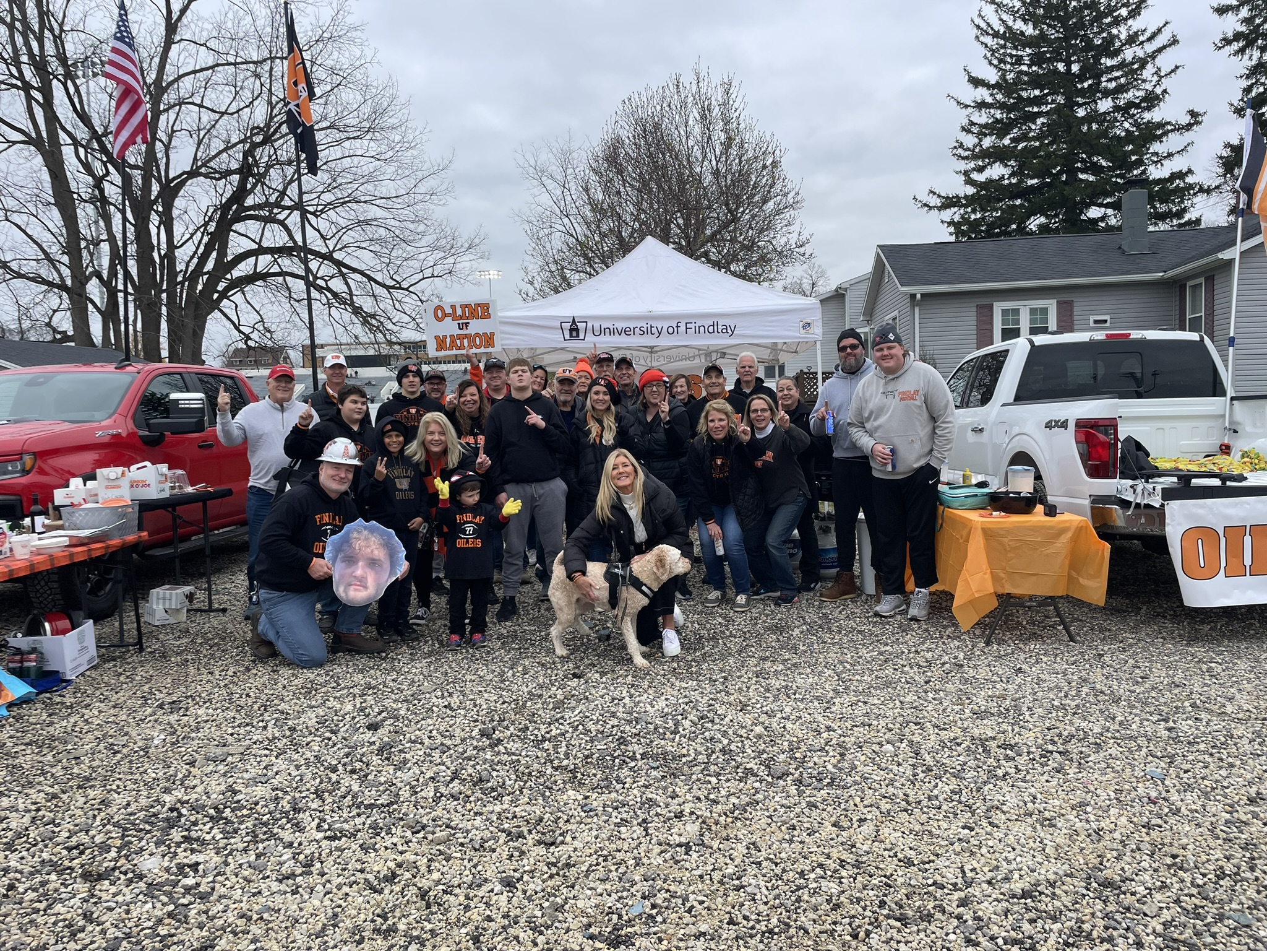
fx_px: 952
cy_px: 476
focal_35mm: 26
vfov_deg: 53.1
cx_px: 634
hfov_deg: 67.3
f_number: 1.6
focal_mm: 4.2
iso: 32
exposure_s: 1/703
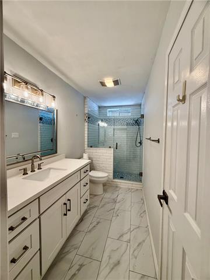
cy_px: 140
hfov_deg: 85.7
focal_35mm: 14
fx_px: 113
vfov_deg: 102.1
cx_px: 105
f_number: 2.2
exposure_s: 1/120
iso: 125
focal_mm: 2.22
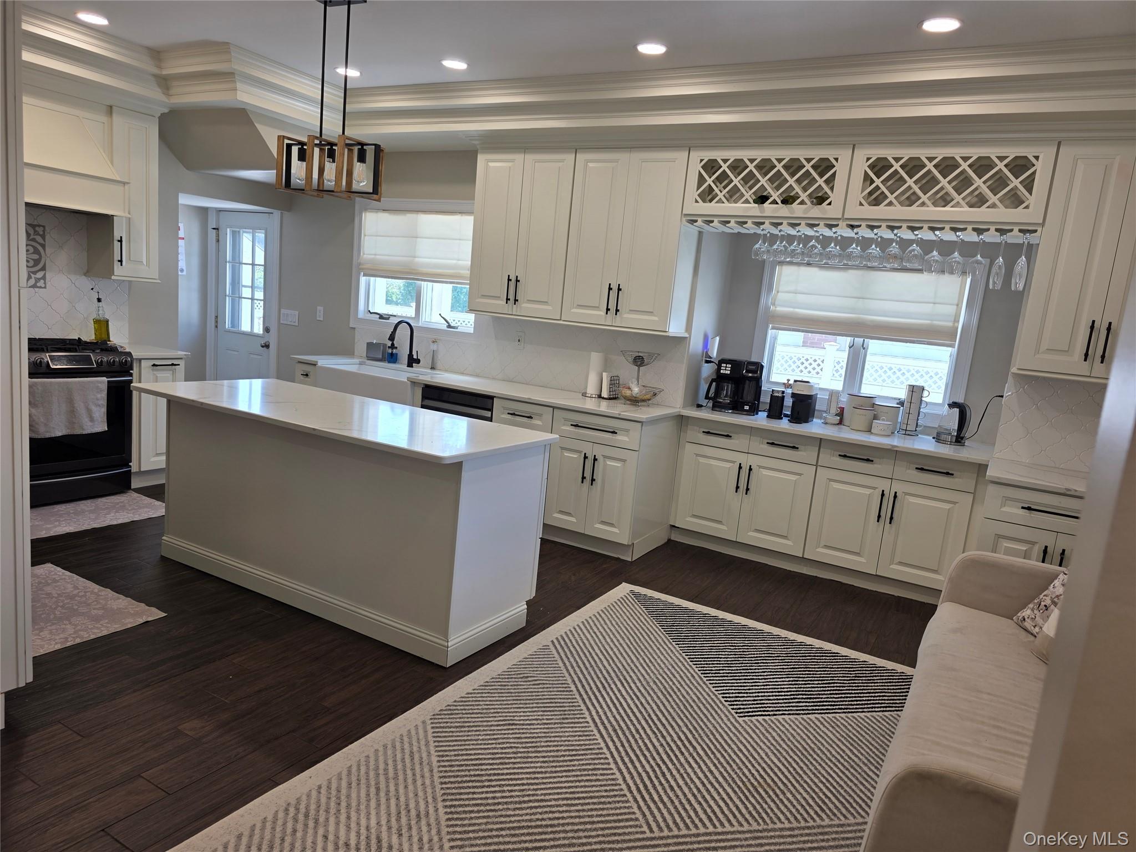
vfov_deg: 58.9
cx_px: 568
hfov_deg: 73.9
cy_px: 426
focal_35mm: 23
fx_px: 755
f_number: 1.7
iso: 40
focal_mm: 6.3
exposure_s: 1/120
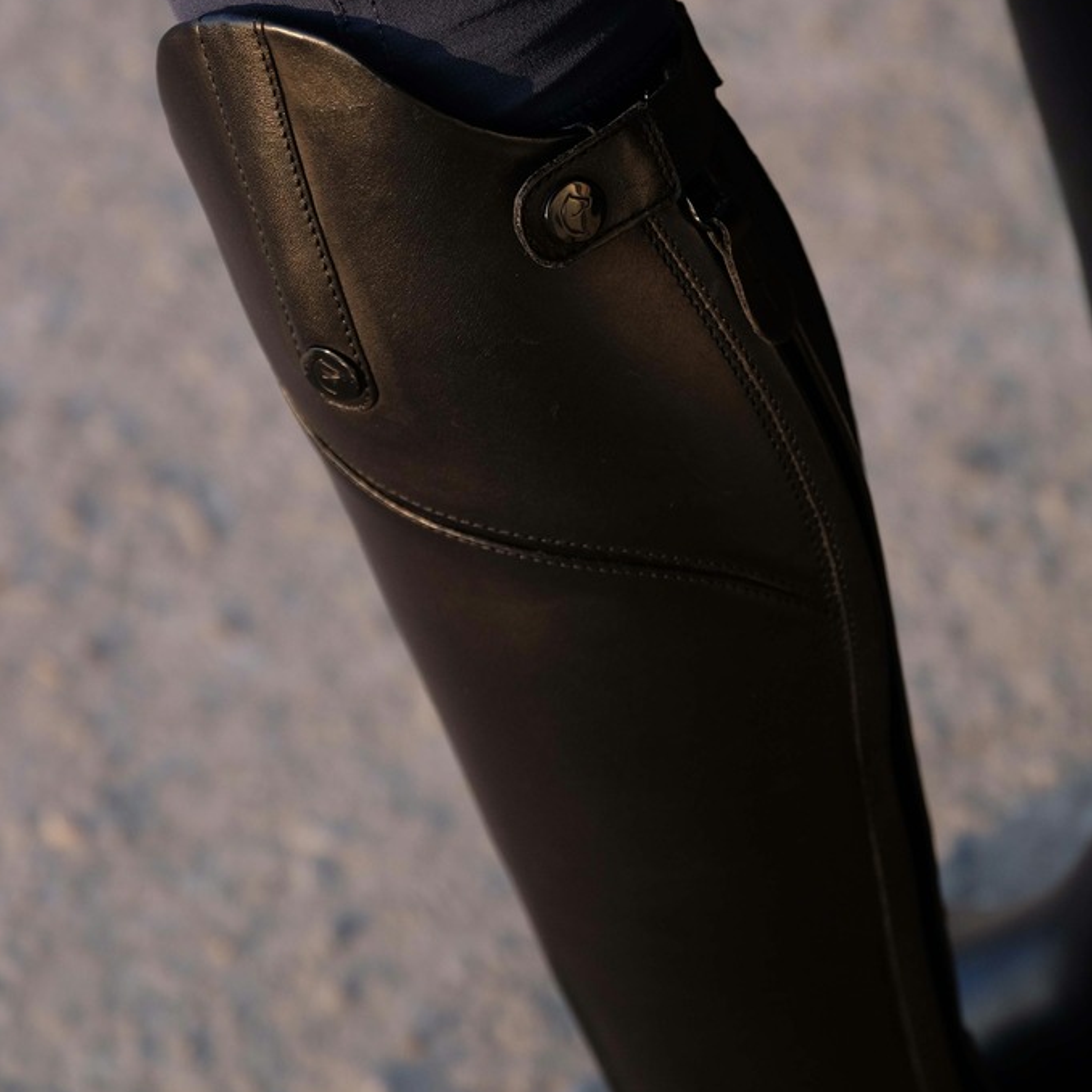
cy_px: 362
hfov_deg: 8.1
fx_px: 7745
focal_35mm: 217
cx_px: 548
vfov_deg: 8.1
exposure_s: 1/500
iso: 640
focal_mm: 112.6
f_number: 4
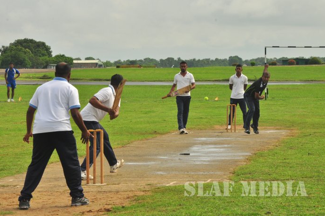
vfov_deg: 8.6
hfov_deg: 12.9
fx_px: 1437
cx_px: 162
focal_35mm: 160
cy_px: 108
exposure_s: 1/400
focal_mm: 105
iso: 500
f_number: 16
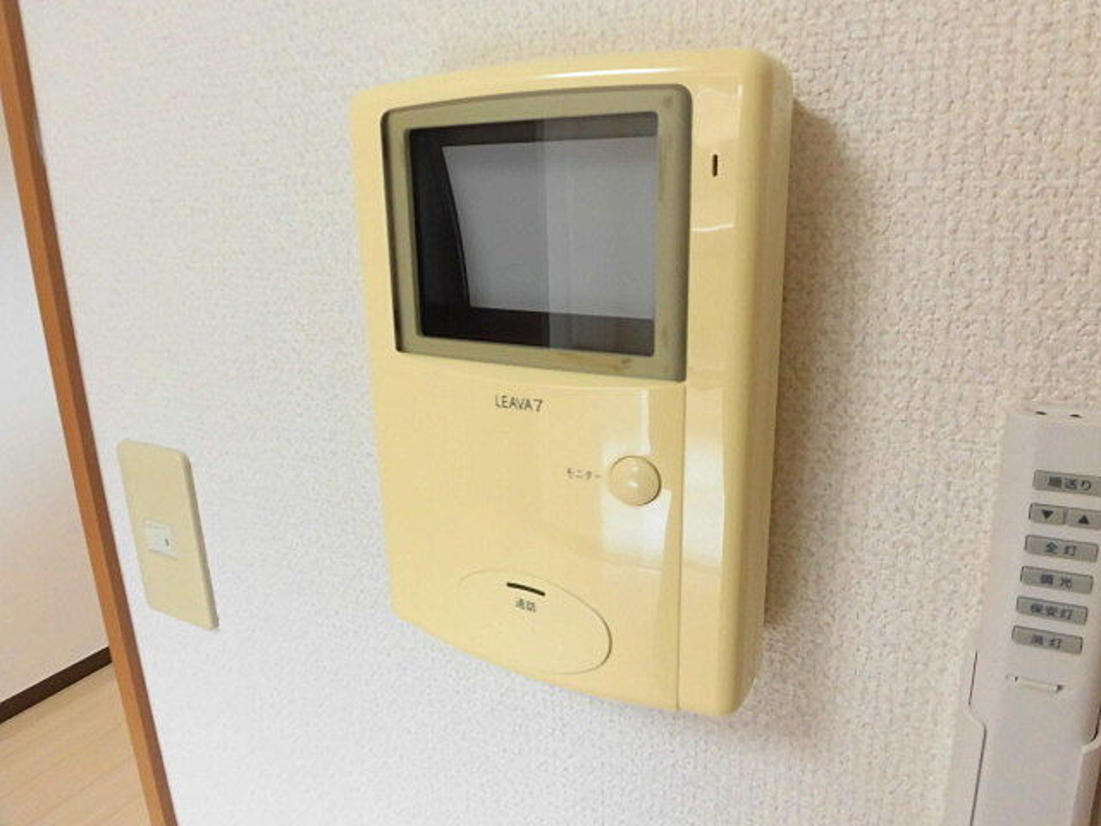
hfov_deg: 71.6
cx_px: 550
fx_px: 763
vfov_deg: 56.8
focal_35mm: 24
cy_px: 413
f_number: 3.1
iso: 250
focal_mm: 4.3
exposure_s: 1/50
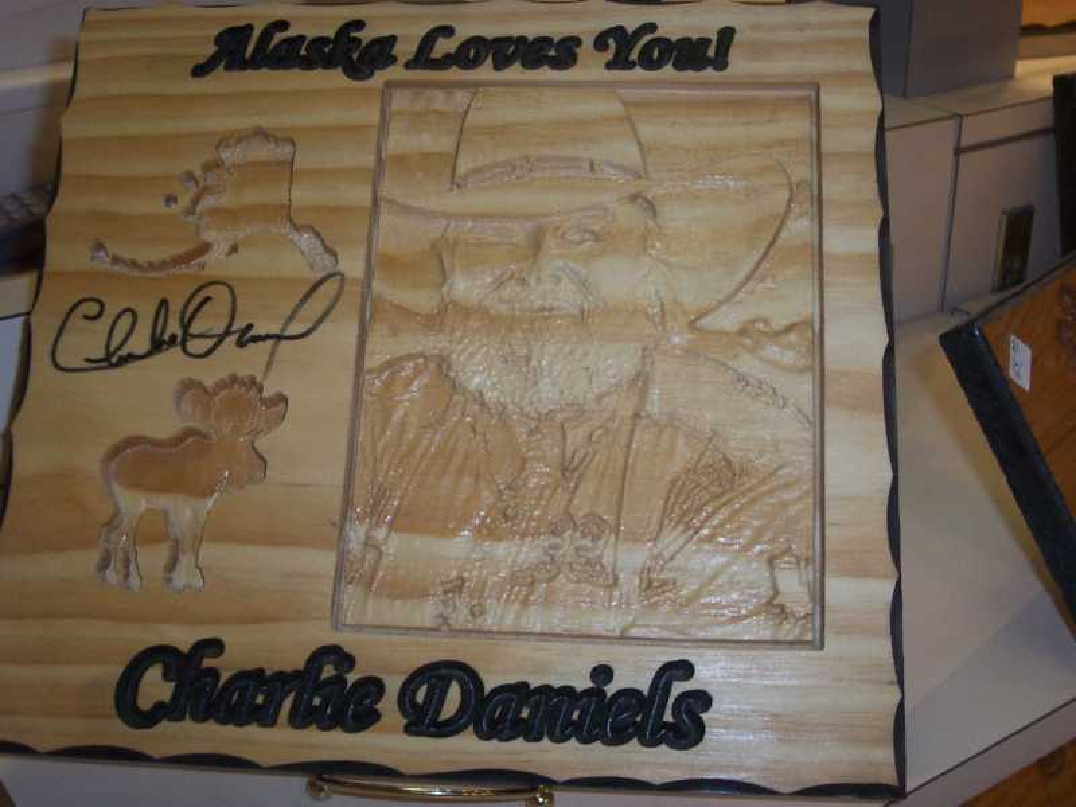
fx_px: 1430
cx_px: 538
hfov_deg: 41.2
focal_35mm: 46
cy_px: 404
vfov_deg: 31.5
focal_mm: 7
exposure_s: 1/60
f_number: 3
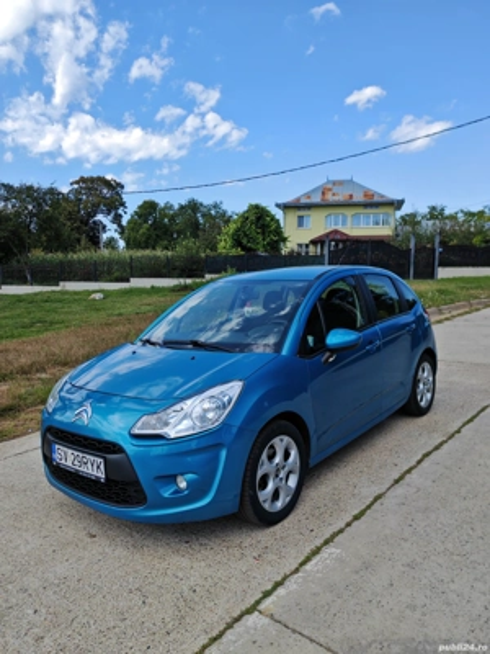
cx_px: 245
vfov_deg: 67.3
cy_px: 327
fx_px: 491
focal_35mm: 26
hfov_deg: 53.1
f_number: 1.6
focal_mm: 5.4
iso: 50
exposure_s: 1/1600
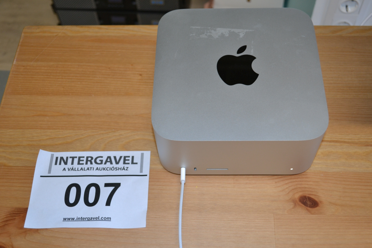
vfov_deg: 30.9
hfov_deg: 45.0
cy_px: 124
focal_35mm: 44
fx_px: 450
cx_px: 186
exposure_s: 1/60
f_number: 4.5
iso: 640
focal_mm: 29
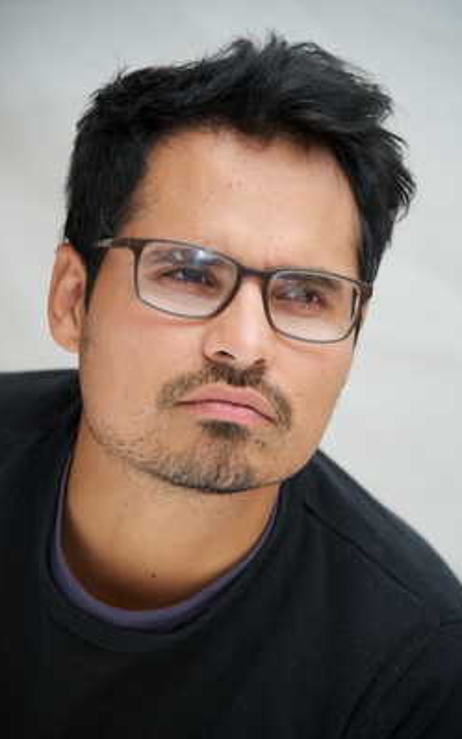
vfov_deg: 9.8
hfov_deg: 6.1
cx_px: 241
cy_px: 370
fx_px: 4328
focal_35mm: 215
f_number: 5.6
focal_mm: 210
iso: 1000
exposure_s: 1/60
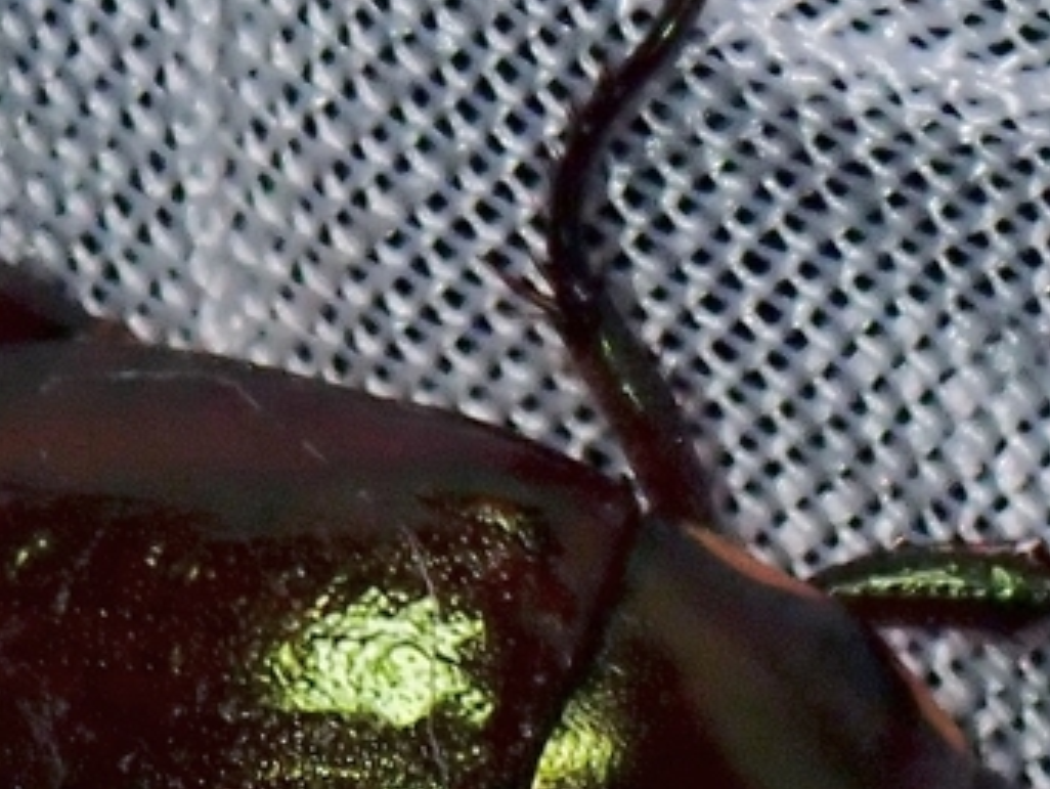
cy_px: 791
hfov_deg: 5.9
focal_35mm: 333
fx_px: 10108
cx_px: 384
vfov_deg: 4.5
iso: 200
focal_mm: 18
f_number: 6.3
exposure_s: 1/200
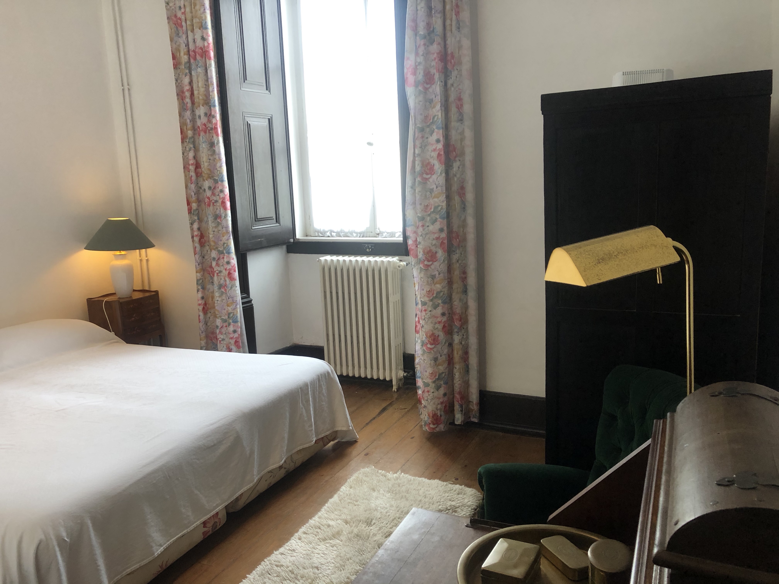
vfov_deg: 49.7
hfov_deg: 63.4
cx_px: 390
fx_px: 630
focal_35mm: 28
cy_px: 292
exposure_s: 1/25
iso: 32
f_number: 1.8
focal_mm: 3.99
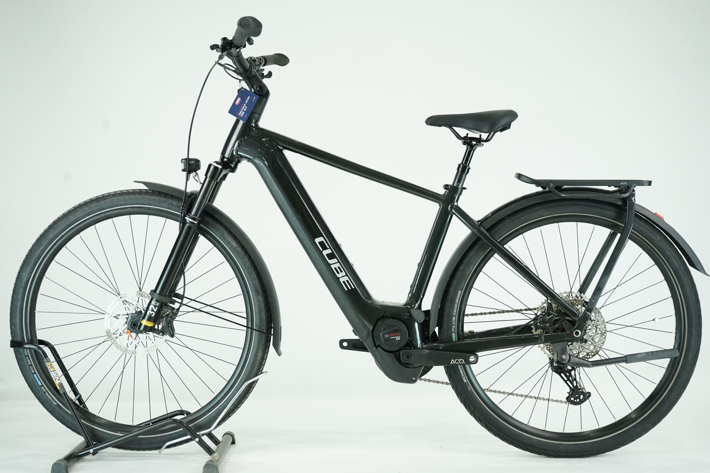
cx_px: 355
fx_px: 1006
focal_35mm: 51
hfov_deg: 38.9
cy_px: 236
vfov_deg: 26.5
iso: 2500
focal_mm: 51
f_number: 6.3
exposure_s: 1/200
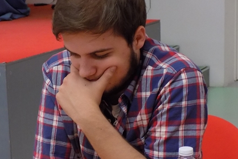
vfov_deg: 14.1
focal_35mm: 97
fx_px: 641
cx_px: 75
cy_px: 103
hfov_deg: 20.9
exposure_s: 1/15
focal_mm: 11.5
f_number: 4.1
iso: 400
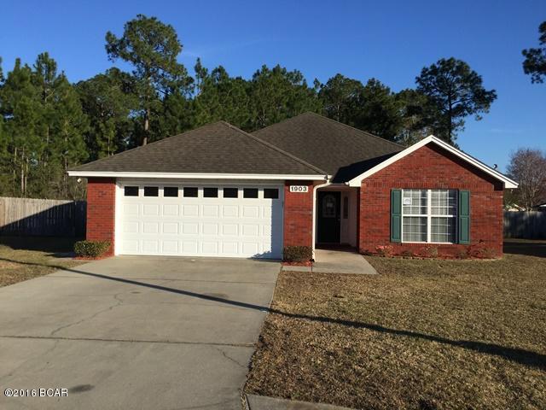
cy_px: 205
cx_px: 273
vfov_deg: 48.2
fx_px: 457
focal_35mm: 29
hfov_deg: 61.7
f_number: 2.2
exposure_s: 1/2198
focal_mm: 4.15
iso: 32
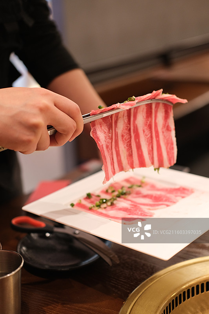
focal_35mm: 53
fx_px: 462
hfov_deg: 25.5
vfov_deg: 37.5
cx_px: 104
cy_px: 157
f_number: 2
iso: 640
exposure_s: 1/160
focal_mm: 35
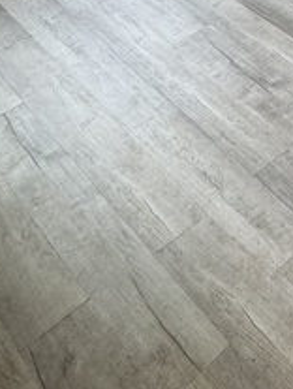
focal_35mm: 54
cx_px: 385
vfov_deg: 32.2
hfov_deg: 23.8
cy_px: -13
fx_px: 608
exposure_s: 1/99
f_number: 2.2
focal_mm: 2.22
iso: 80
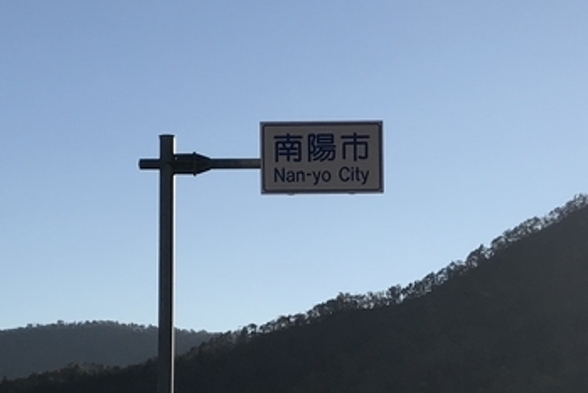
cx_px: 334
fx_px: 1634
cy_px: 327
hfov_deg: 20.4
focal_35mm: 100
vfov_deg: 13.6
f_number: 1.8
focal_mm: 3.99
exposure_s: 1/4167
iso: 20
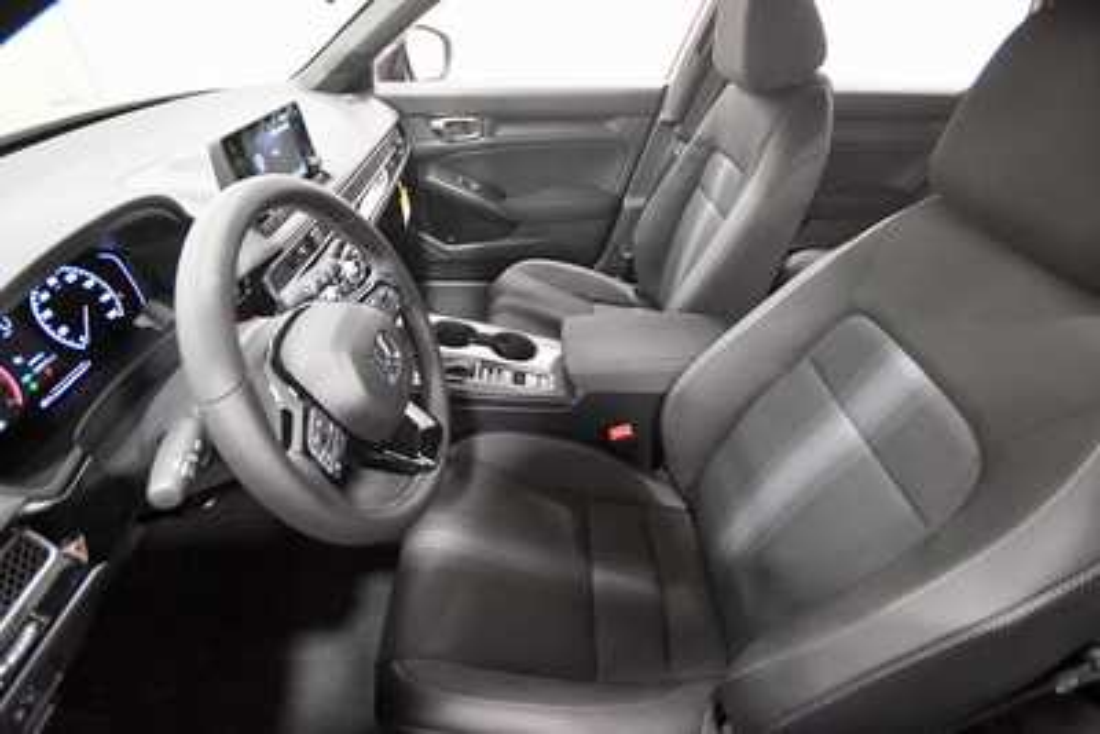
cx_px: 550
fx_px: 550
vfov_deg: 67.4
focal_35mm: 18
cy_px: 367
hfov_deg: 90.0
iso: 3200
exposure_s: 1/60
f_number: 4.5
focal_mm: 12
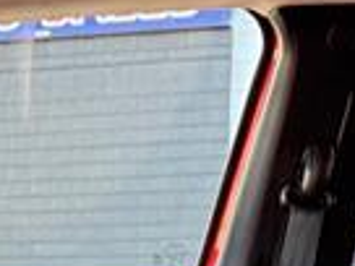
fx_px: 1159
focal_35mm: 113
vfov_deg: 11.9
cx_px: 52
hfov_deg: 17.2
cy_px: 509
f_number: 1.78
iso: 200
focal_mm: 6.76
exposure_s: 1/170
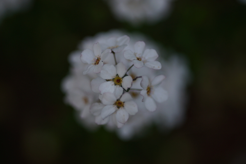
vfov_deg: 9.1
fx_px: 1025
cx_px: 123
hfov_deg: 13.7
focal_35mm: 150
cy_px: 82
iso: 125
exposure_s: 1/160
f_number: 2.8
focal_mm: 100
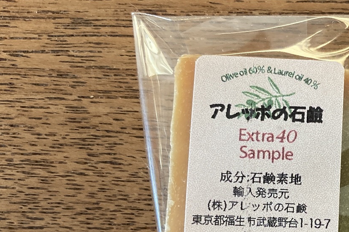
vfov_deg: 18.8
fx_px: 688
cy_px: 216
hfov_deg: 26.8
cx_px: 354
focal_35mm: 71
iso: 200
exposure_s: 1/60
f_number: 1.8
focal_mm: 3.99
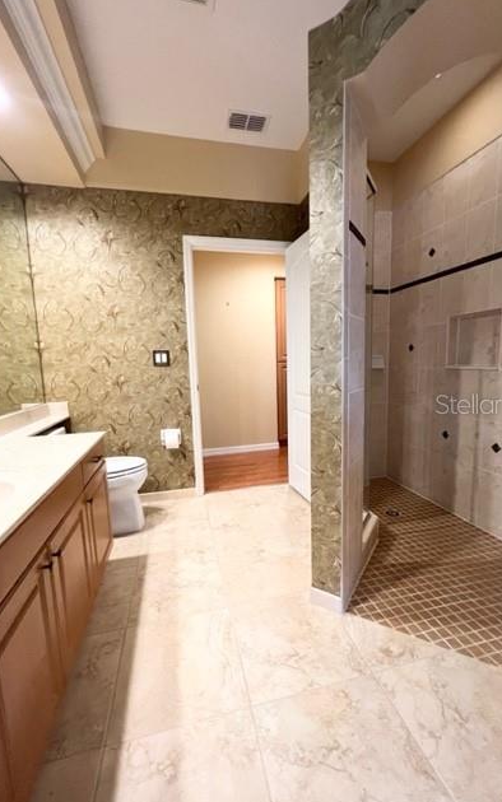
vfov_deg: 105.3
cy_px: 404
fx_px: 306
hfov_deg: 78.7
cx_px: 250
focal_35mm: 14
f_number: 1.8
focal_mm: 1.57
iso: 250
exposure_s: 1/60
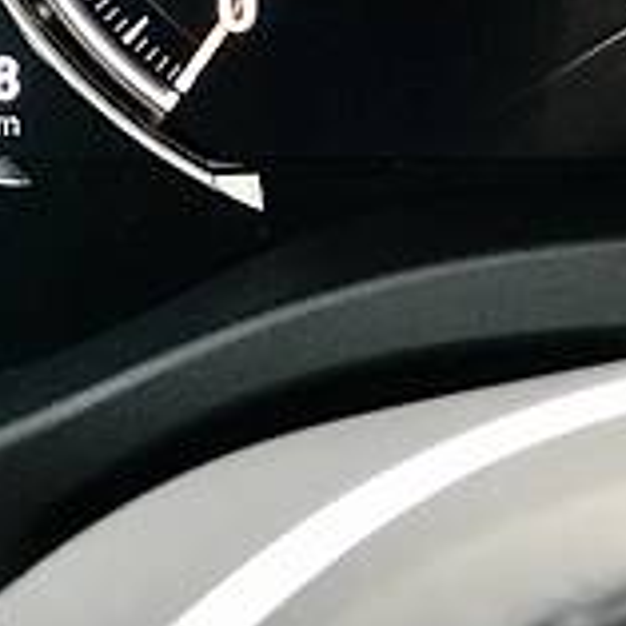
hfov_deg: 6.7
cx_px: 1104
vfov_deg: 6.8
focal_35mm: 257
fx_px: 5258
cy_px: -56
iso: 125
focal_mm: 6.6
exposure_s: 1/50
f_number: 2.8
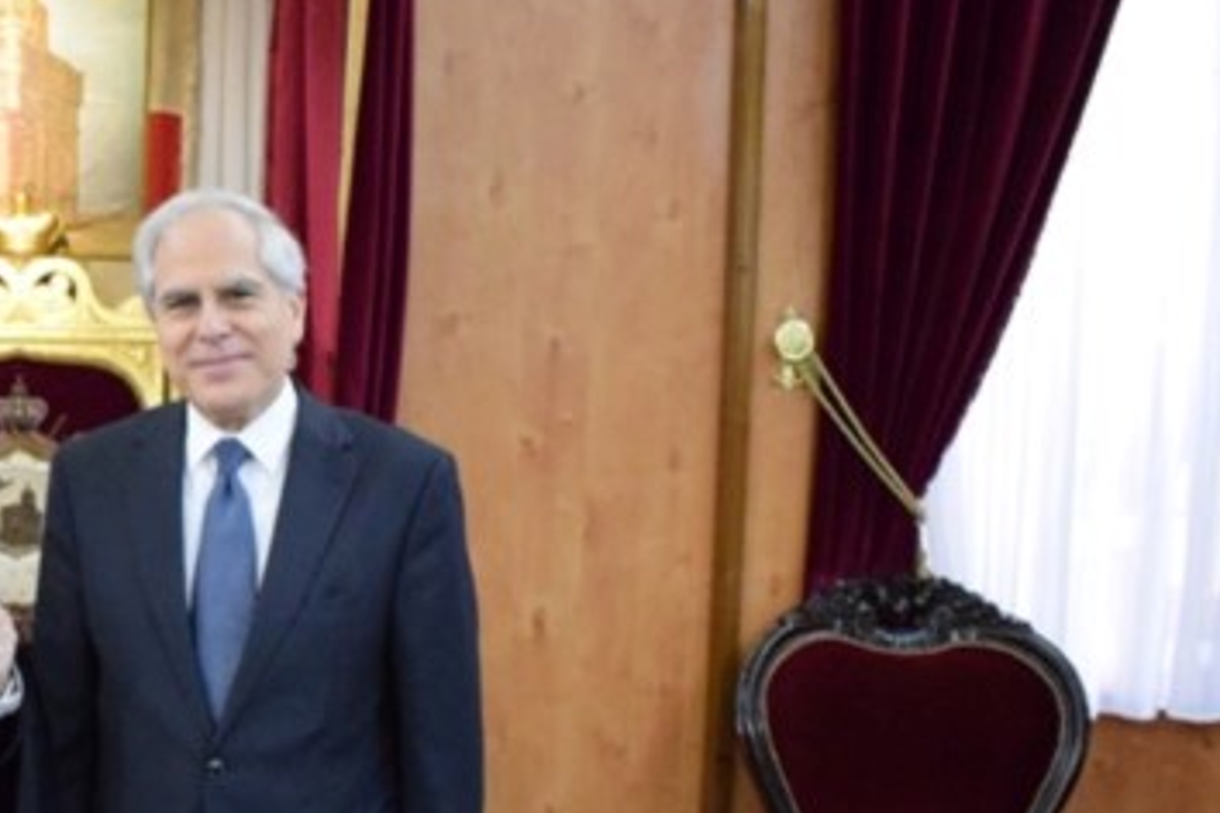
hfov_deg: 31.1
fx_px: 2067
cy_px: 665
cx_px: 76
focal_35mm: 61
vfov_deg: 21.9
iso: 6400
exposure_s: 1/100
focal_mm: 18
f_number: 3.5
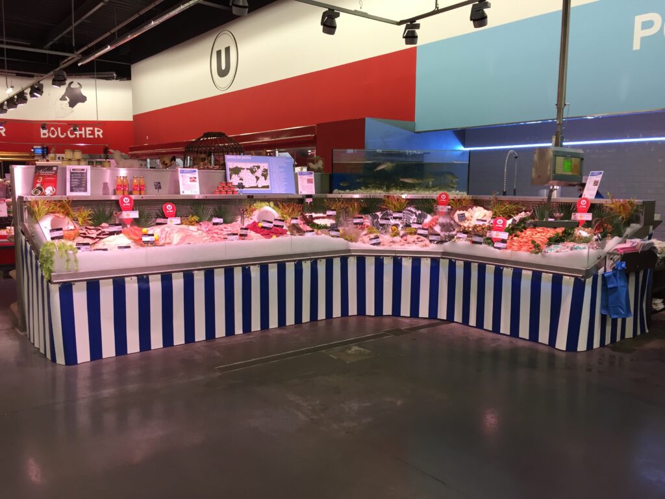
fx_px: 557
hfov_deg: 61.7
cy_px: 250
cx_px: 332
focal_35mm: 29
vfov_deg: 48.2
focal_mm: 4.15
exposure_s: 1/33
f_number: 2.2
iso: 32
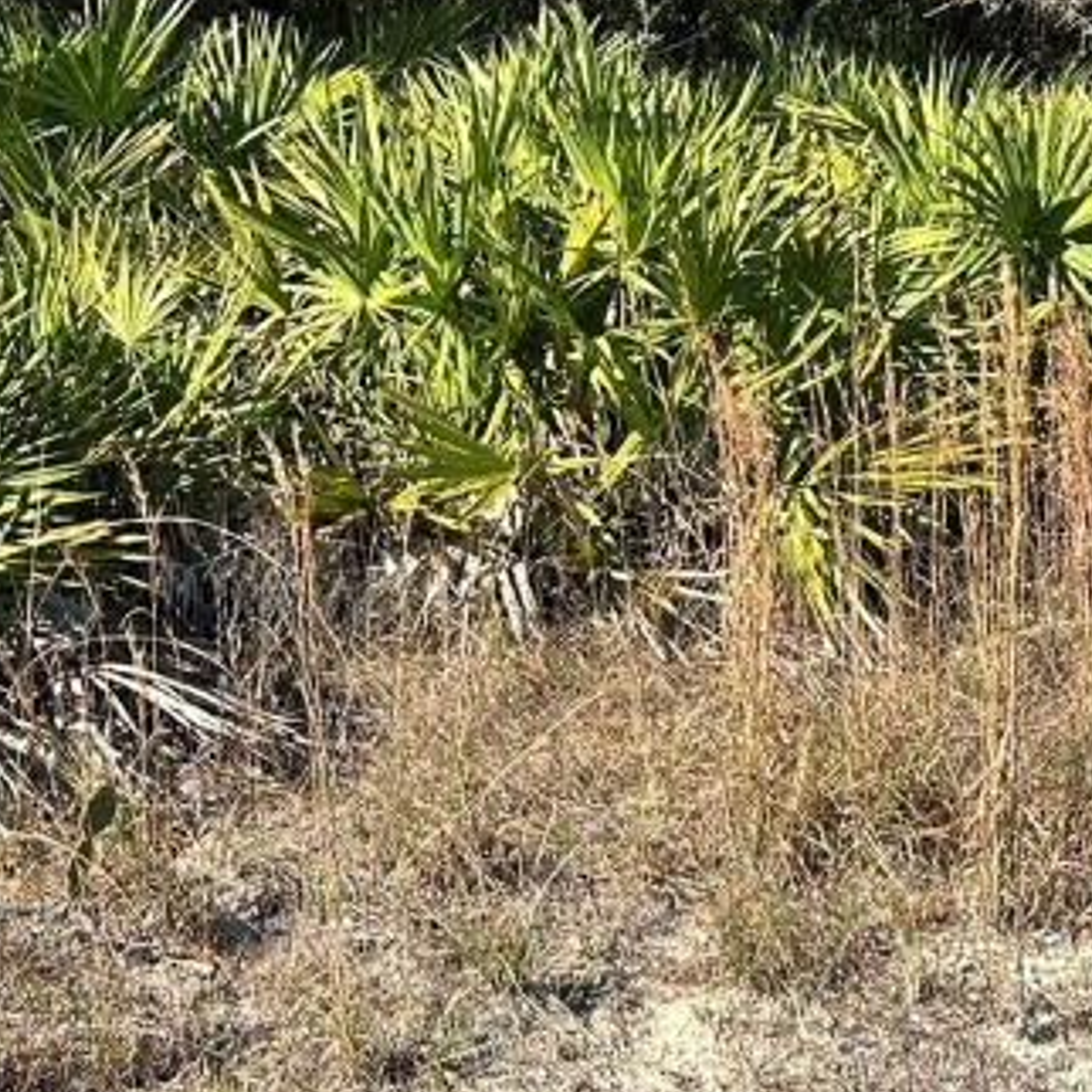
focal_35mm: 73
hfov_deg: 23.3
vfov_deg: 23.2
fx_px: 2605
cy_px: 170
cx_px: 217
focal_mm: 5.7
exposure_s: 1/1361
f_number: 1.5
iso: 50
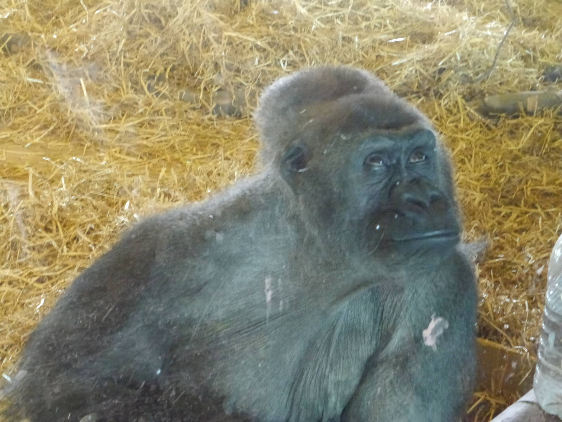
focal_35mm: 84
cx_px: 281
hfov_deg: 23.3
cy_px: 211
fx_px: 1364
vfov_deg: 17.6
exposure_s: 1/5
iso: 6400
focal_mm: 42
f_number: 14
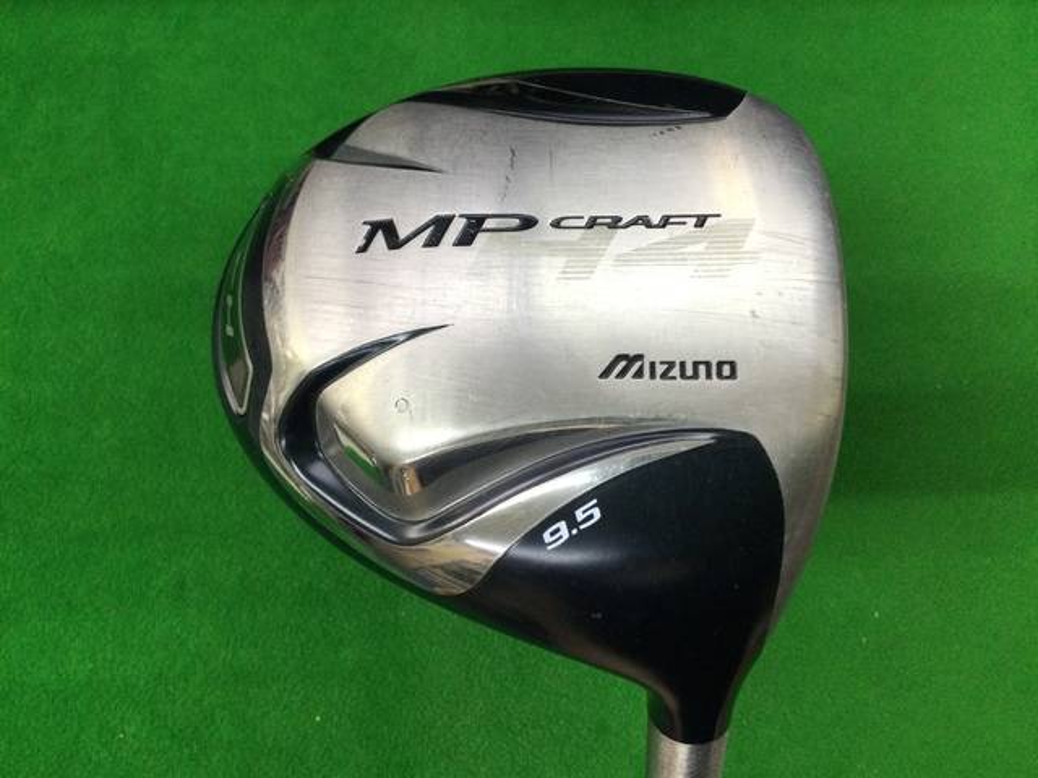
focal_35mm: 31
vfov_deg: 45.4
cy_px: 389
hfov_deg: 58.4
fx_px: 930
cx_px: 519
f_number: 2.4
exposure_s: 1/30
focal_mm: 3.3
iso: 64
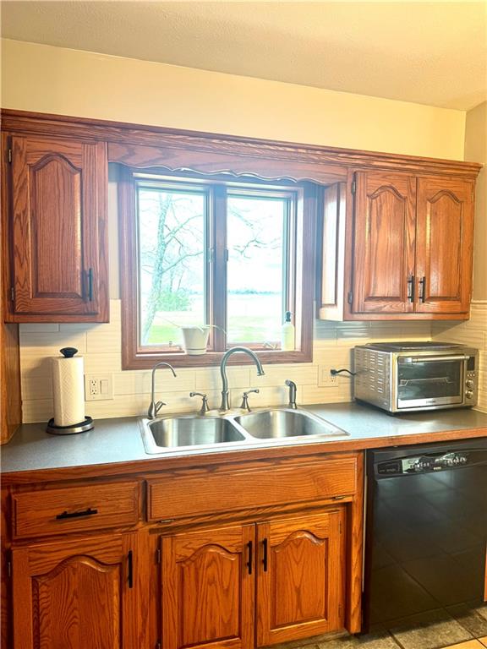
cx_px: 244
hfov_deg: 56.8
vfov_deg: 71.6
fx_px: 450
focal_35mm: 24
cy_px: 324
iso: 80
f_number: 1.78
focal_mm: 6.76
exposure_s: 1/120
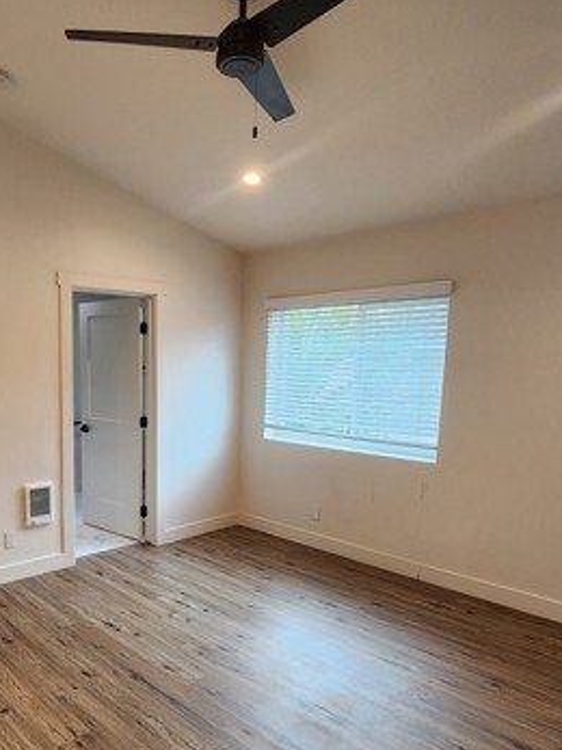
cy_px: 443
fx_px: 520
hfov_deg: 53.8
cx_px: 132
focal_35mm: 24
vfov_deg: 71.0
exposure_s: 1/60
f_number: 2.2
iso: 160
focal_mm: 2.2
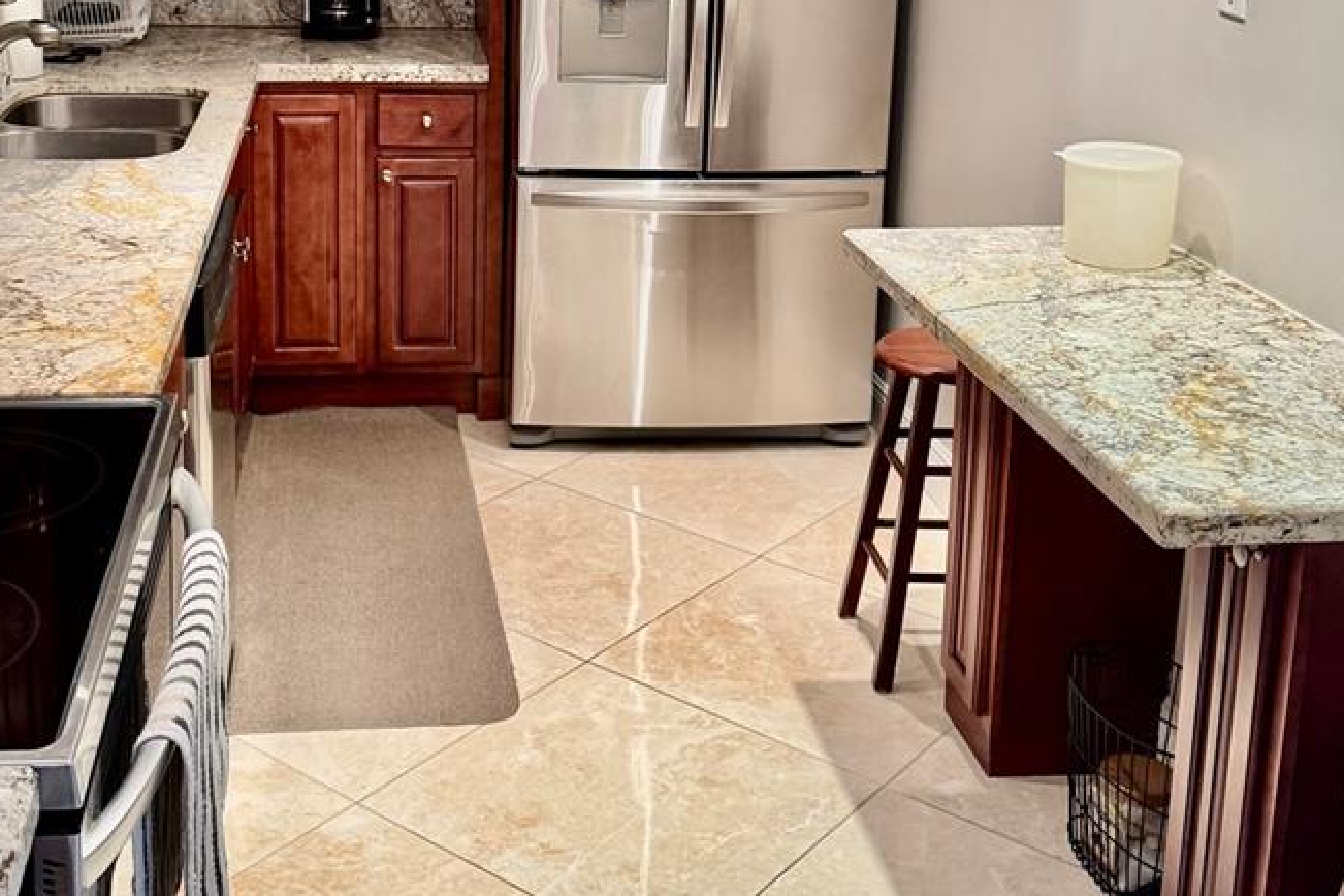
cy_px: 138
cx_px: 493
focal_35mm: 46
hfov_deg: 42.4
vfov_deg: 28.4
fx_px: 1717
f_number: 1.78
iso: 200
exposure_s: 1/60
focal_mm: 6.76
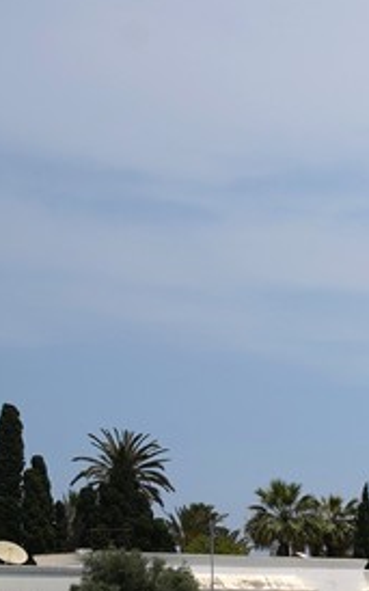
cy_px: 641
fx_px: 2013
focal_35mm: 125
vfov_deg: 16.2
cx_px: 1219
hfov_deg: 8.3
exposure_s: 1/800
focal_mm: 28
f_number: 8
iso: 100
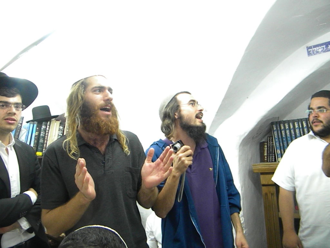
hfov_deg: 63.4
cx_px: 165
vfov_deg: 49.7
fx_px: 267
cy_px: 124
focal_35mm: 28
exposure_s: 1/105
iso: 720
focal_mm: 5
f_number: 3.5
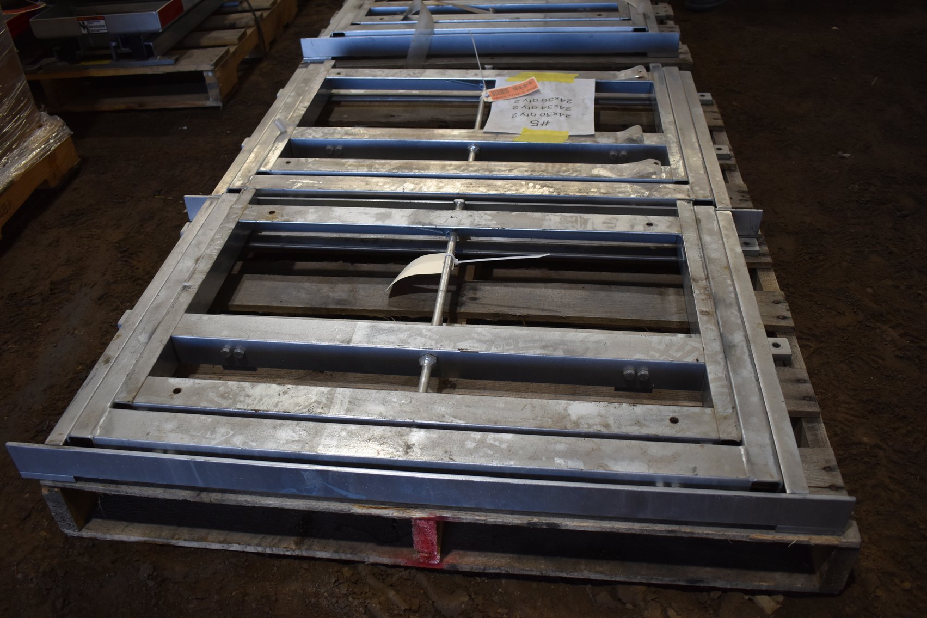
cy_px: 309
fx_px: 850
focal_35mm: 33
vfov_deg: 40.0
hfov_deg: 57.2
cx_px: 464
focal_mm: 22
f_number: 3.8
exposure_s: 1/250
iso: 560
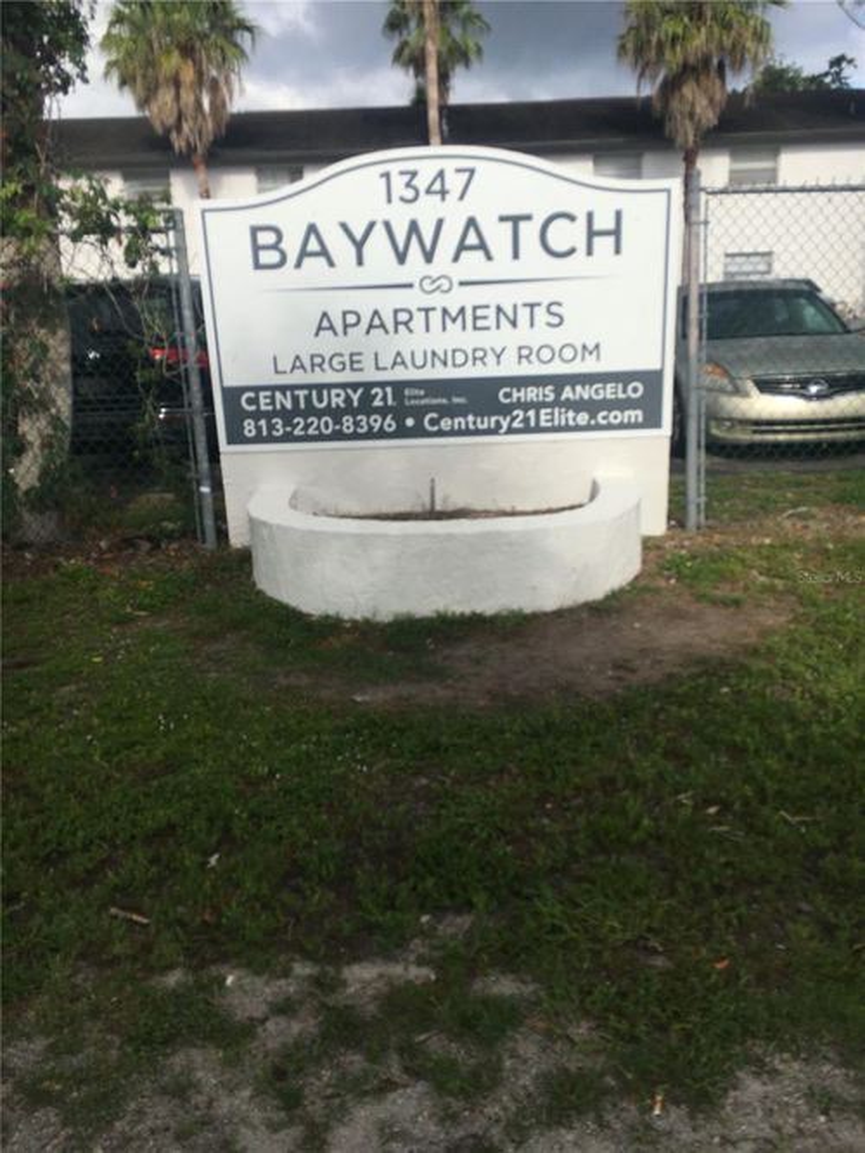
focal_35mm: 29
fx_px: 967
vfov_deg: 61.7
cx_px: 432
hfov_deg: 48.2
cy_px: 576
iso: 25
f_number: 2.2
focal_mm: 4.15
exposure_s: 1/785
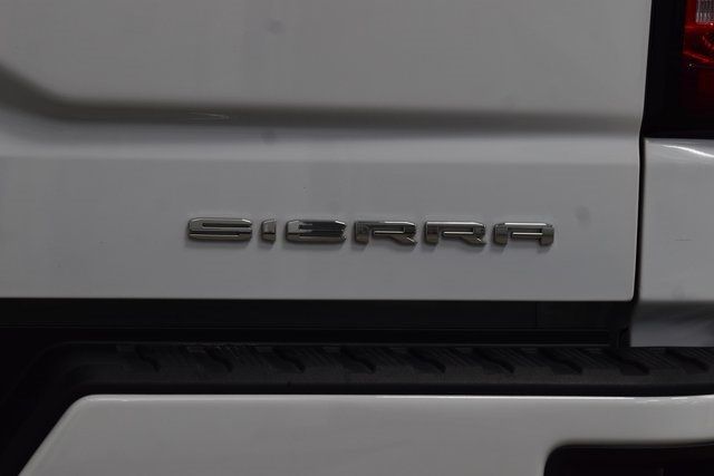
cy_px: 238
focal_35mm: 105
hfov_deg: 19.5
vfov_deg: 13.0
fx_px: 2083
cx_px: 357
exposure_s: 1/30
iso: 500
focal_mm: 70
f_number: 7.1
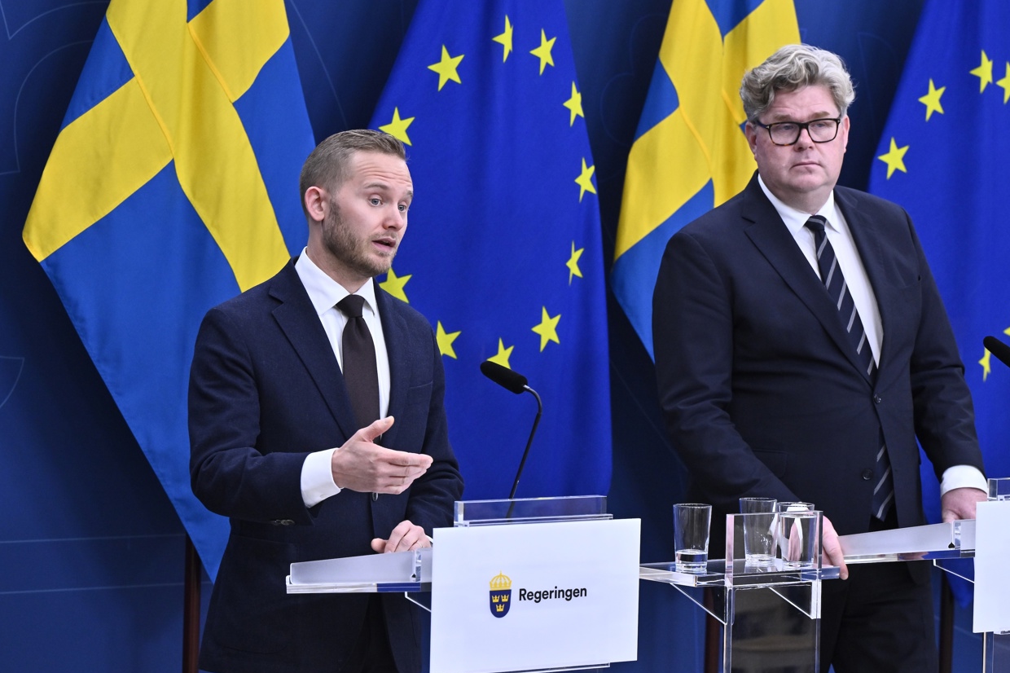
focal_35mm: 113
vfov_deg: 12.1
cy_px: 342
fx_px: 3169
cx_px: 541
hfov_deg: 18.1
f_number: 5.6
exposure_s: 1/320
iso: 2500
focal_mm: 103
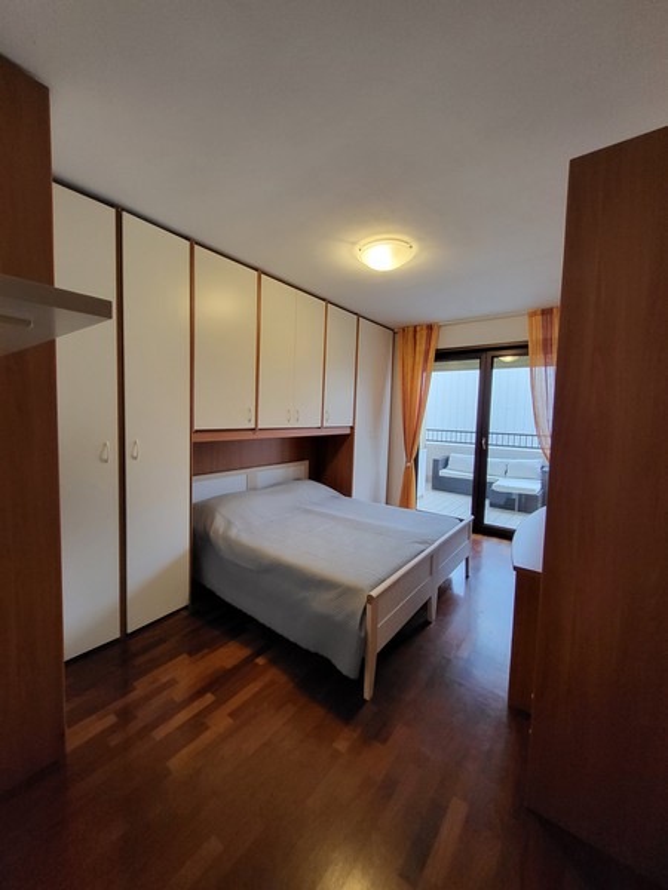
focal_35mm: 13
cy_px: 445
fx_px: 334
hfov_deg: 89.9
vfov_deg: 106.2
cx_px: 334
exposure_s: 1/33.3
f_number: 2.2
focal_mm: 1.74
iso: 320
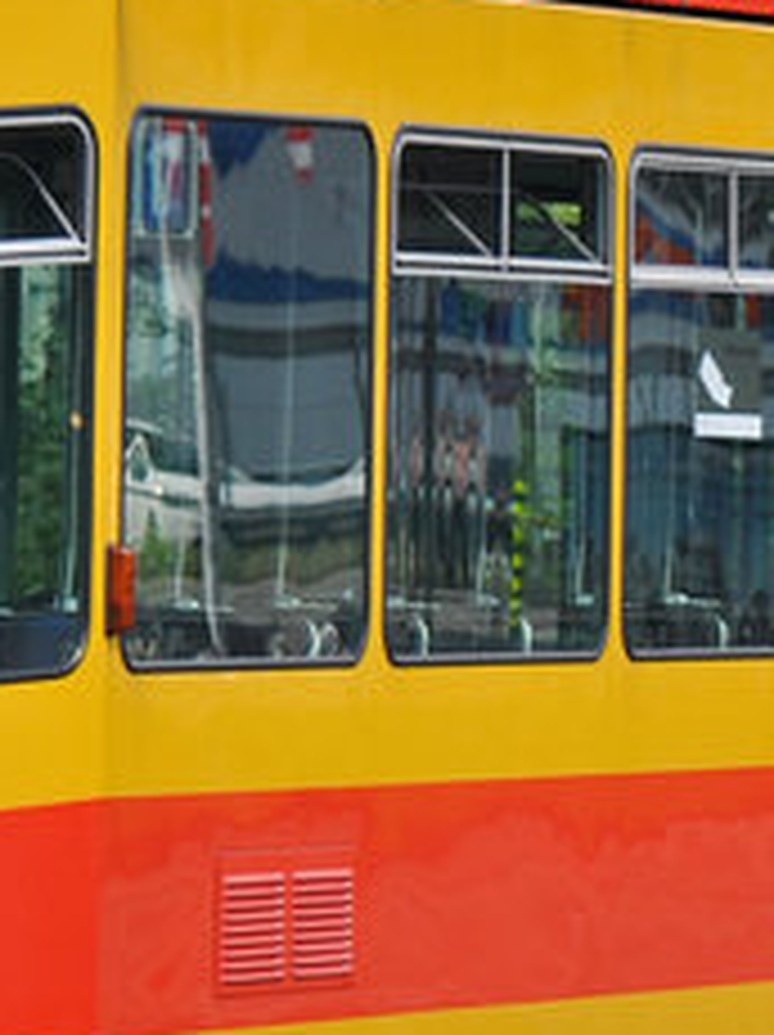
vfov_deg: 3.8
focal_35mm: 527
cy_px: 79
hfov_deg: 2.8
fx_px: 15741
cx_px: 378
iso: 200
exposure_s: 1/1000
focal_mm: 70
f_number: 5
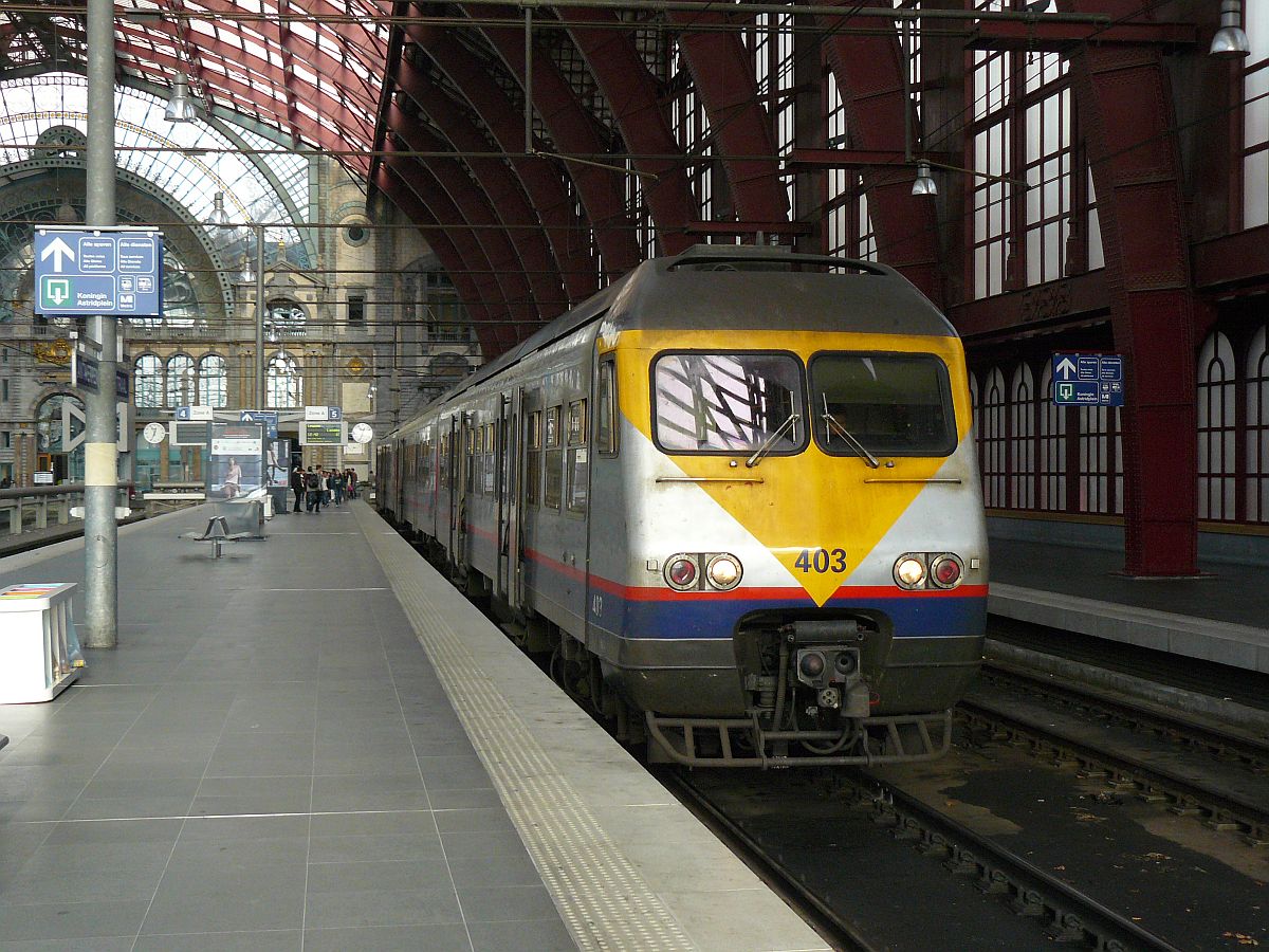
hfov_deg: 36.8
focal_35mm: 52
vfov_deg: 28.0
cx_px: 634
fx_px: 1906
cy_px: 476
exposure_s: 1/400
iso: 200
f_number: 2.8
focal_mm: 8.7
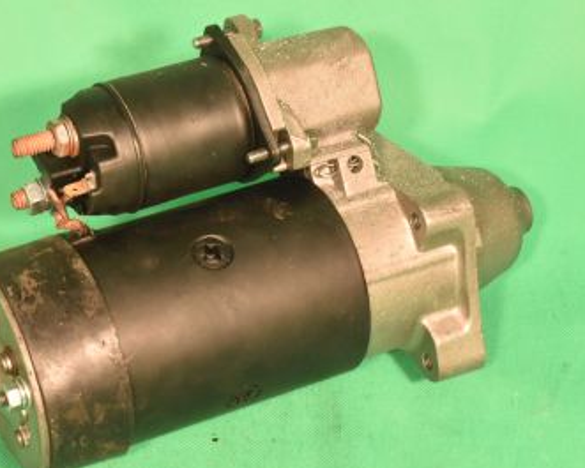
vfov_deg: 15.9
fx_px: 1680
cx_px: 171
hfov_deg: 19.7
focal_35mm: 97
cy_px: 226
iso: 2800
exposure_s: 1/60
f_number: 16
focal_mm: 38
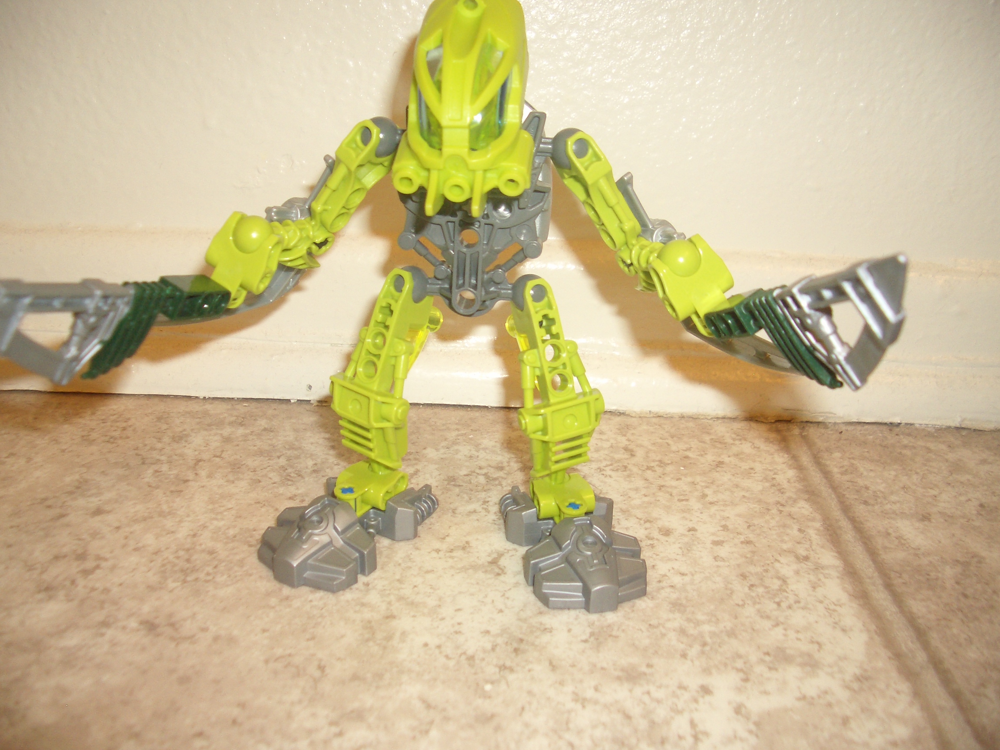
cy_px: 375
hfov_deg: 52.6
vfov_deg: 40.7
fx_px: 1011
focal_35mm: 35
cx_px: 500
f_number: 2.6
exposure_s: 1/60
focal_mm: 5.8
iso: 100
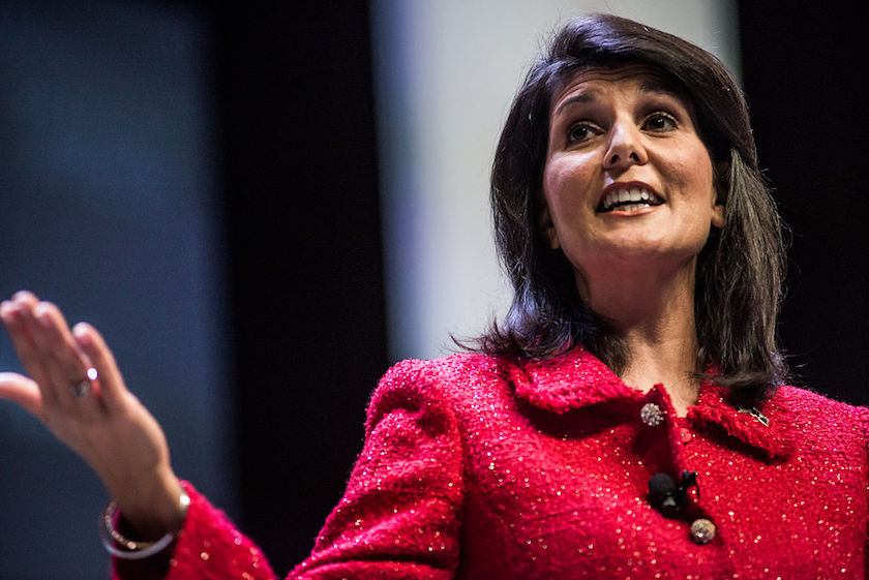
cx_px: 434
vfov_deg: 6.9
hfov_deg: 10.3
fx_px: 4830
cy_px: 290
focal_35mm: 200
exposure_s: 1/800
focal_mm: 200
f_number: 2.8
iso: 2500
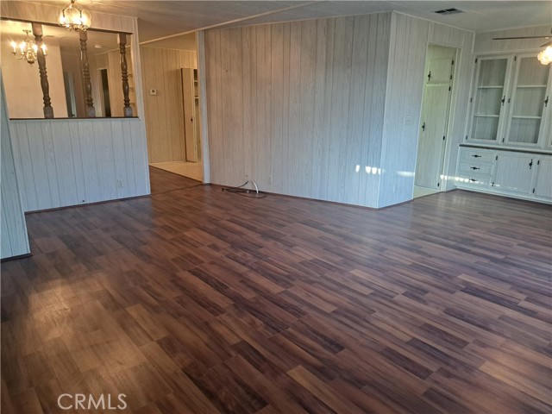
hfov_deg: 71.6
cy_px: 207
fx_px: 383
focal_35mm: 24
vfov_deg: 56.8
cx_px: 276
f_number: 1.8
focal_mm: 5.23
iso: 250
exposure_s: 1/60
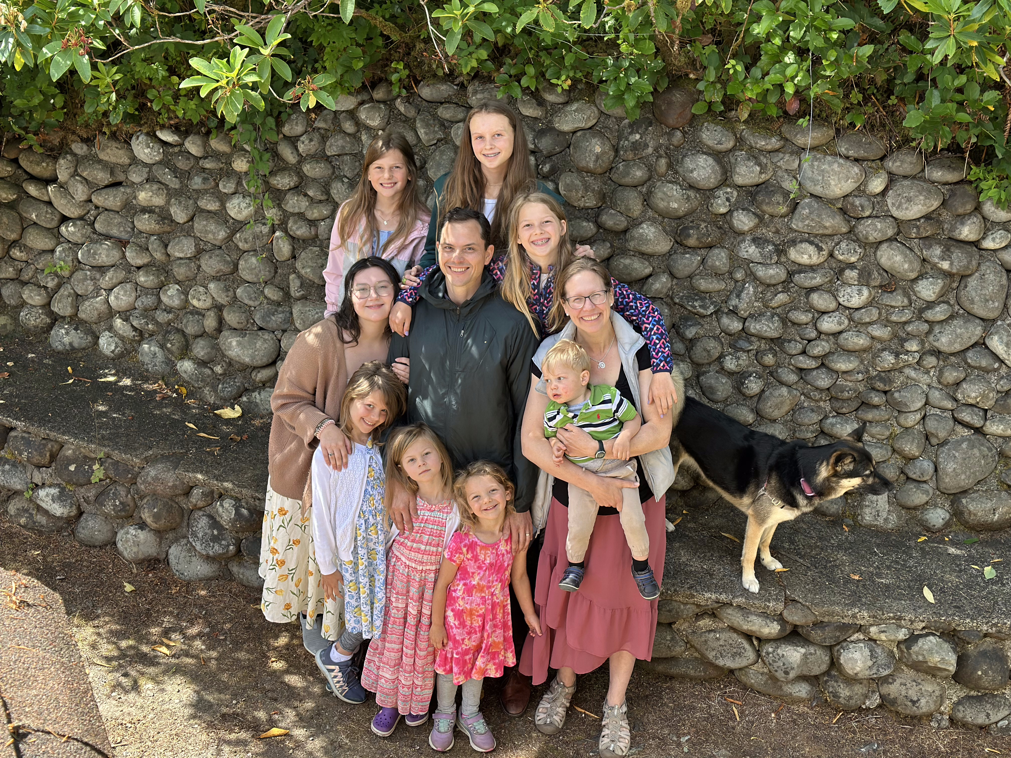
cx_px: 506
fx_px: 1402
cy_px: 379
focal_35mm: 48
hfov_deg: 39.7
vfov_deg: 30.3
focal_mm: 6.86
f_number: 1.78
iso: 80
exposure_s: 1/549
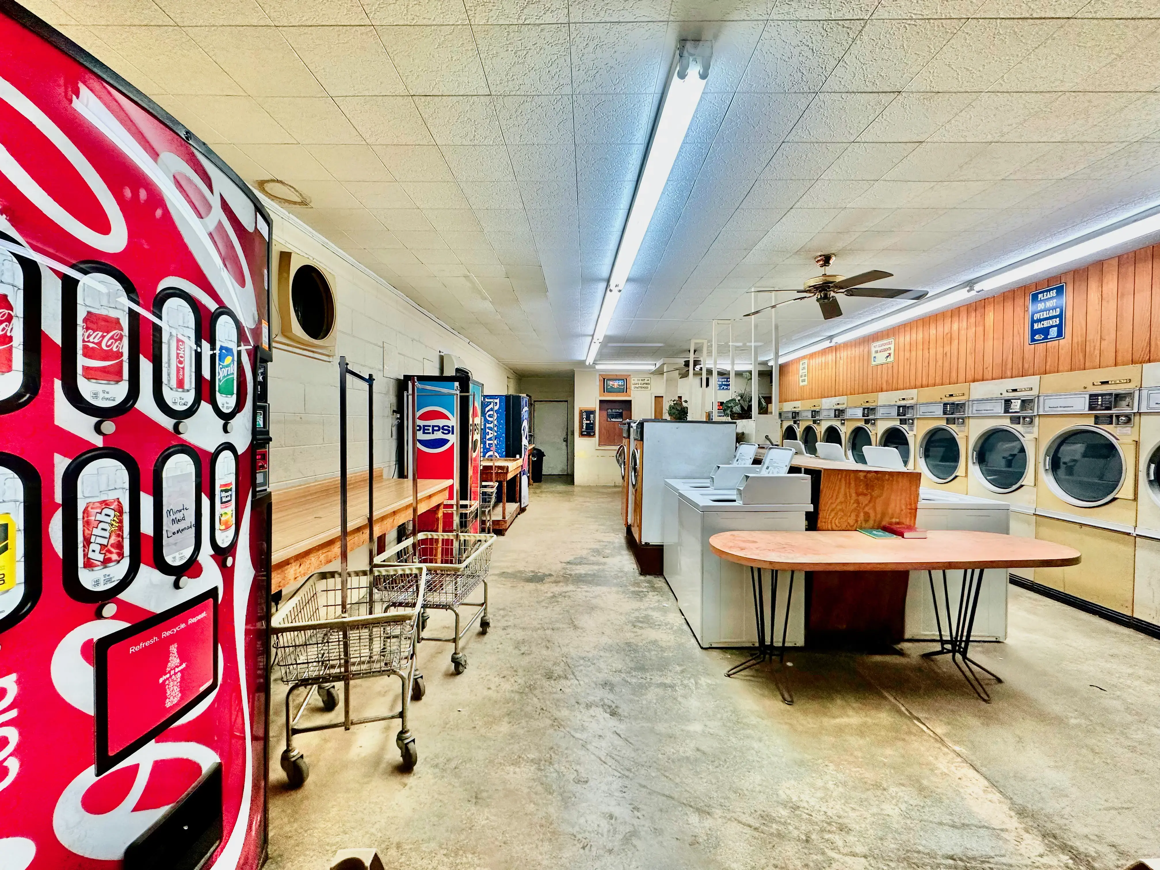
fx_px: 469
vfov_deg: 85.7
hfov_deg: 102.1
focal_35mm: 14
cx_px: 580
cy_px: 435
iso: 200
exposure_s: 1/120
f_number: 2.2
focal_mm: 2.22
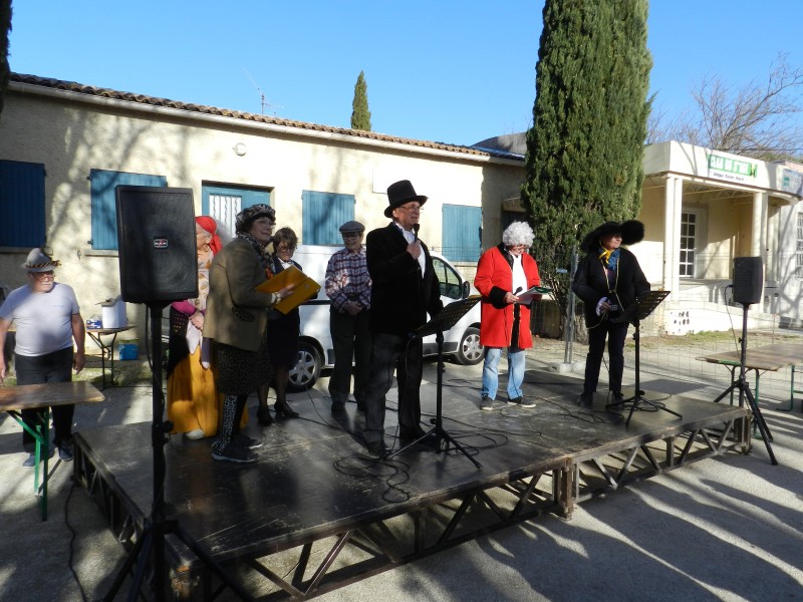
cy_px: 301
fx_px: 580
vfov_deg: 54.9
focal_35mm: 25
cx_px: 402
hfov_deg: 69.4
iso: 160
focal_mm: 4.5
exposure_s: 1/640
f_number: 4.5
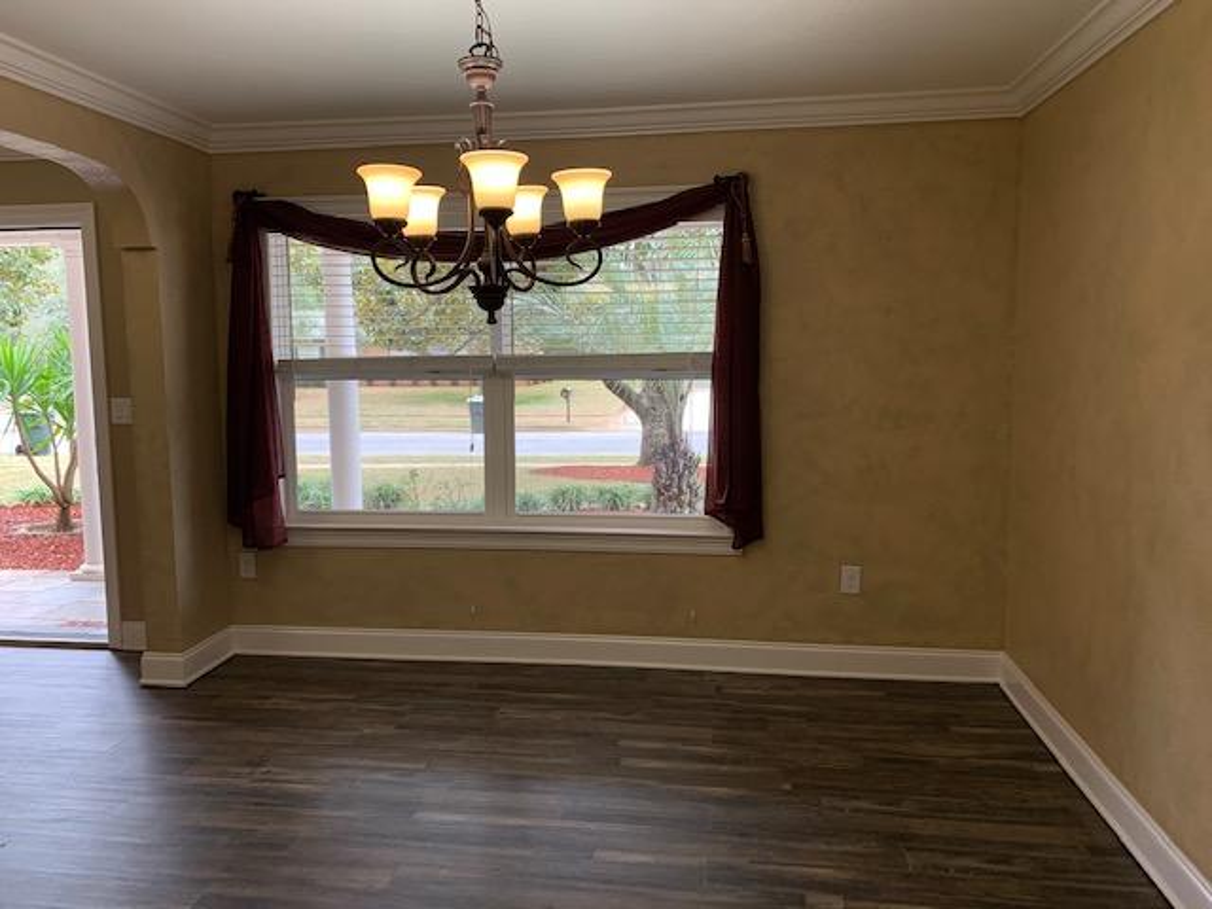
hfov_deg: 67.3
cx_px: 606
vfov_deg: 53.1
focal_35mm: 26
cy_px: 454
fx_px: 910
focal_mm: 4.25
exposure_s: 1/120
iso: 32
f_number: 1.8
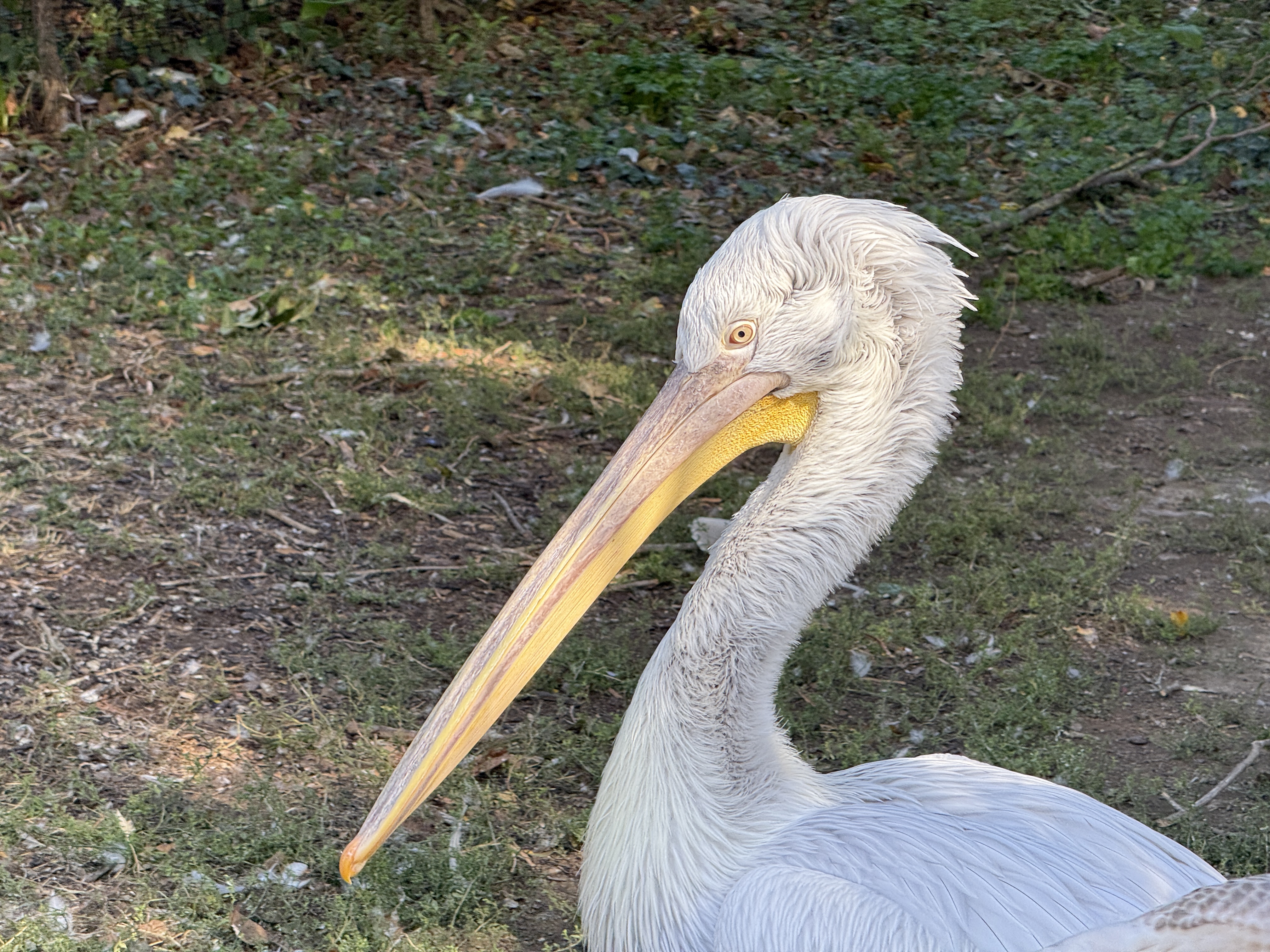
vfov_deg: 12.3
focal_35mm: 120
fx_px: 4403
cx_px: 635
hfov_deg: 16.4
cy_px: 476
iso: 50
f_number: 2.8
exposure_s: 1/102
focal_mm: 15.66
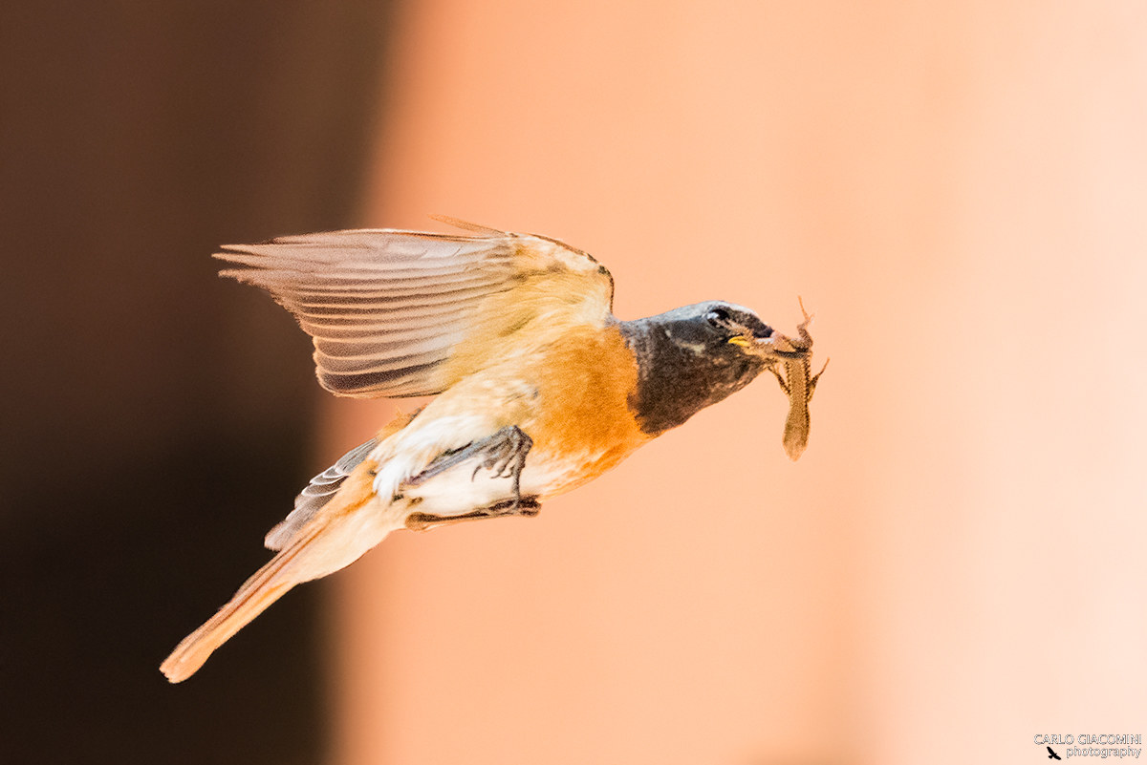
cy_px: 382
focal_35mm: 350
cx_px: 574
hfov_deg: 5.9
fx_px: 11155
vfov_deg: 3.9
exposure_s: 1/2000
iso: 12800
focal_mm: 350
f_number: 7.1
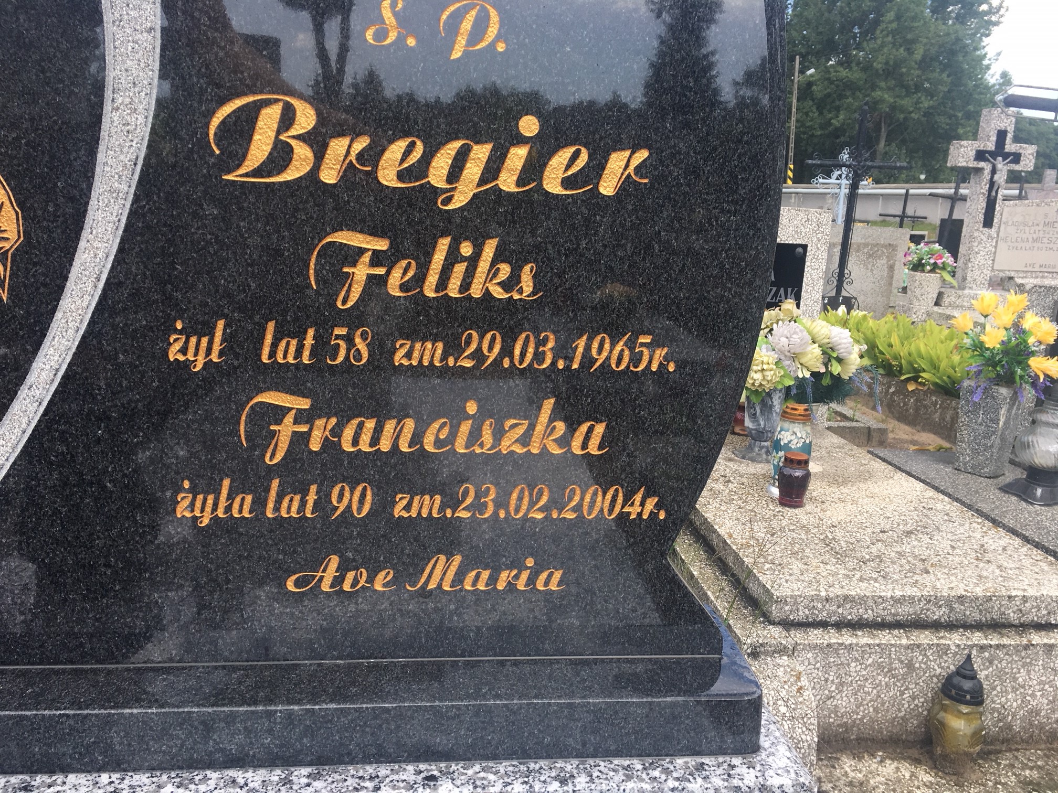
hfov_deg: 61.7
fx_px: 886
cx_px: 529
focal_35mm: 29
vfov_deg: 48.2
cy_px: 396
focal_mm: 4.15
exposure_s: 1/381
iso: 25
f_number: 2.2
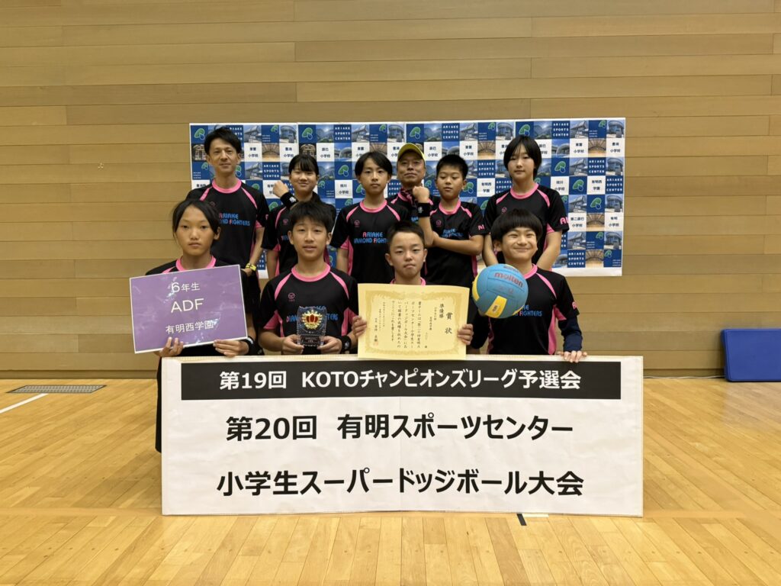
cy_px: 293
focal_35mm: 24
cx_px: 390
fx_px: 541
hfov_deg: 71.6
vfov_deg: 56.8
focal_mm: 6.76
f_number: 1.78
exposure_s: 1/50
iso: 500
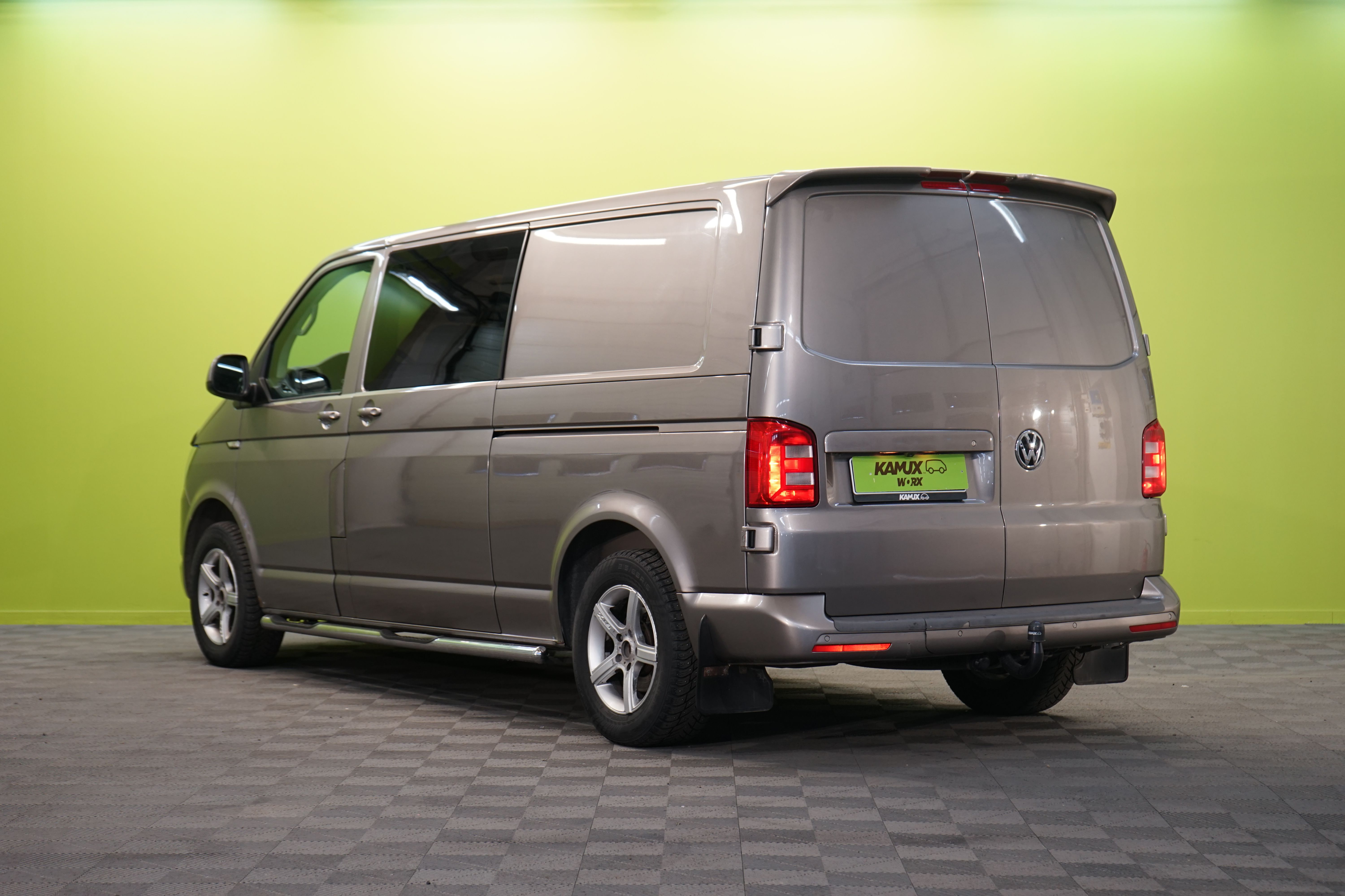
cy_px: 448
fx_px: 2354
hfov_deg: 31.9
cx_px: 672
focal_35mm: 63
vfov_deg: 21.6
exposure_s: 1/40
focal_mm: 63
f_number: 5.6
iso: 500
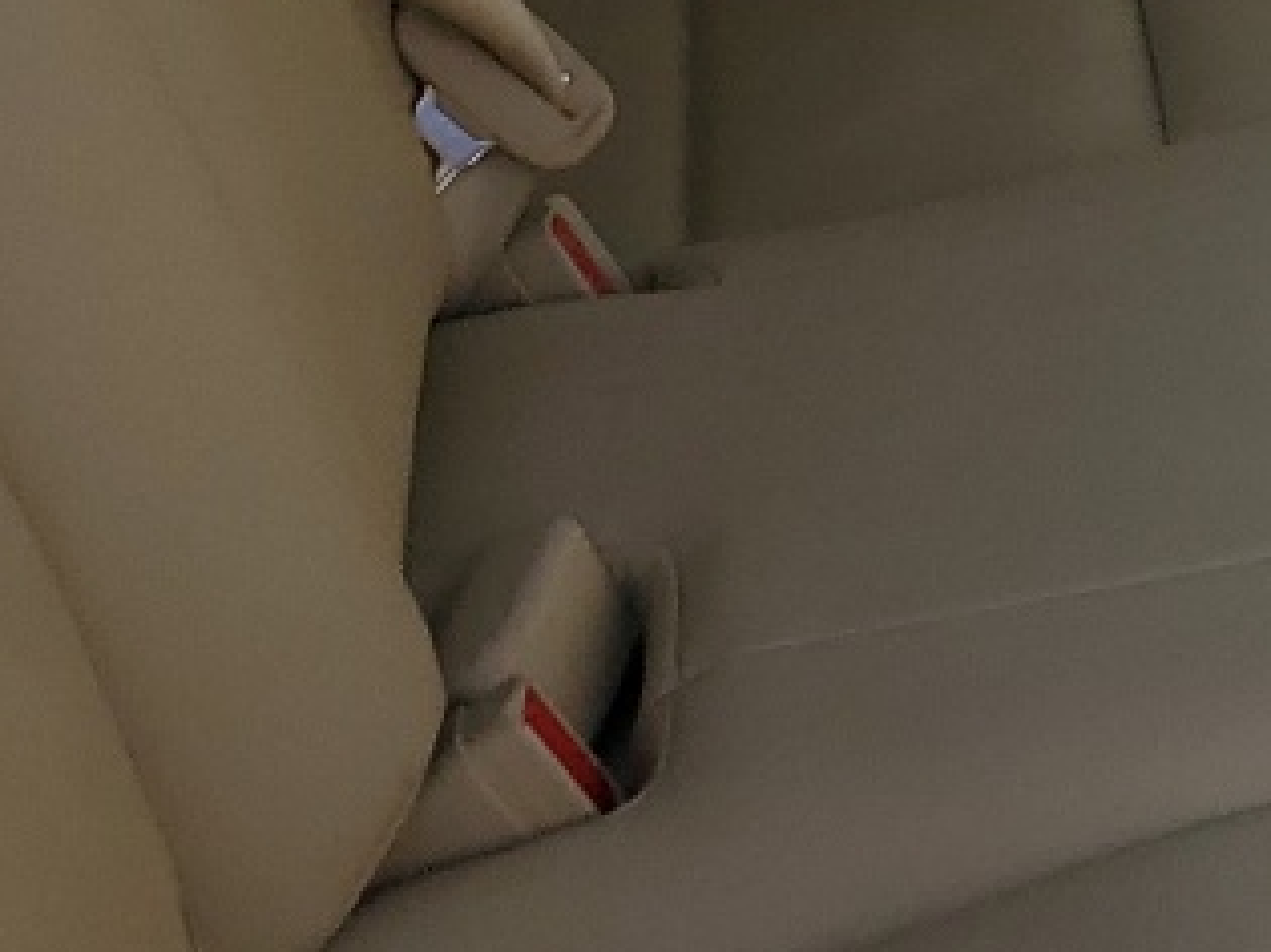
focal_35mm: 132
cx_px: 1436
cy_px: -218
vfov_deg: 11.0
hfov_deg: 14.6
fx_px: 4845
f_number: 1.5
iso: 50
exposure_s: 1/1667
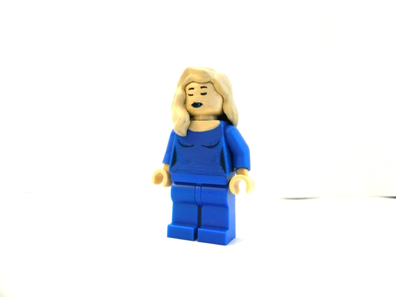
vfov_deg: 49.7
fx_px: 320
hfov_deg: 63.4
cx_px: 198
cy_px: 148
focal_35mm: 28
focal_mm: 4.6
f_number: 2.8
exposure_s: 1/15
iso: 100
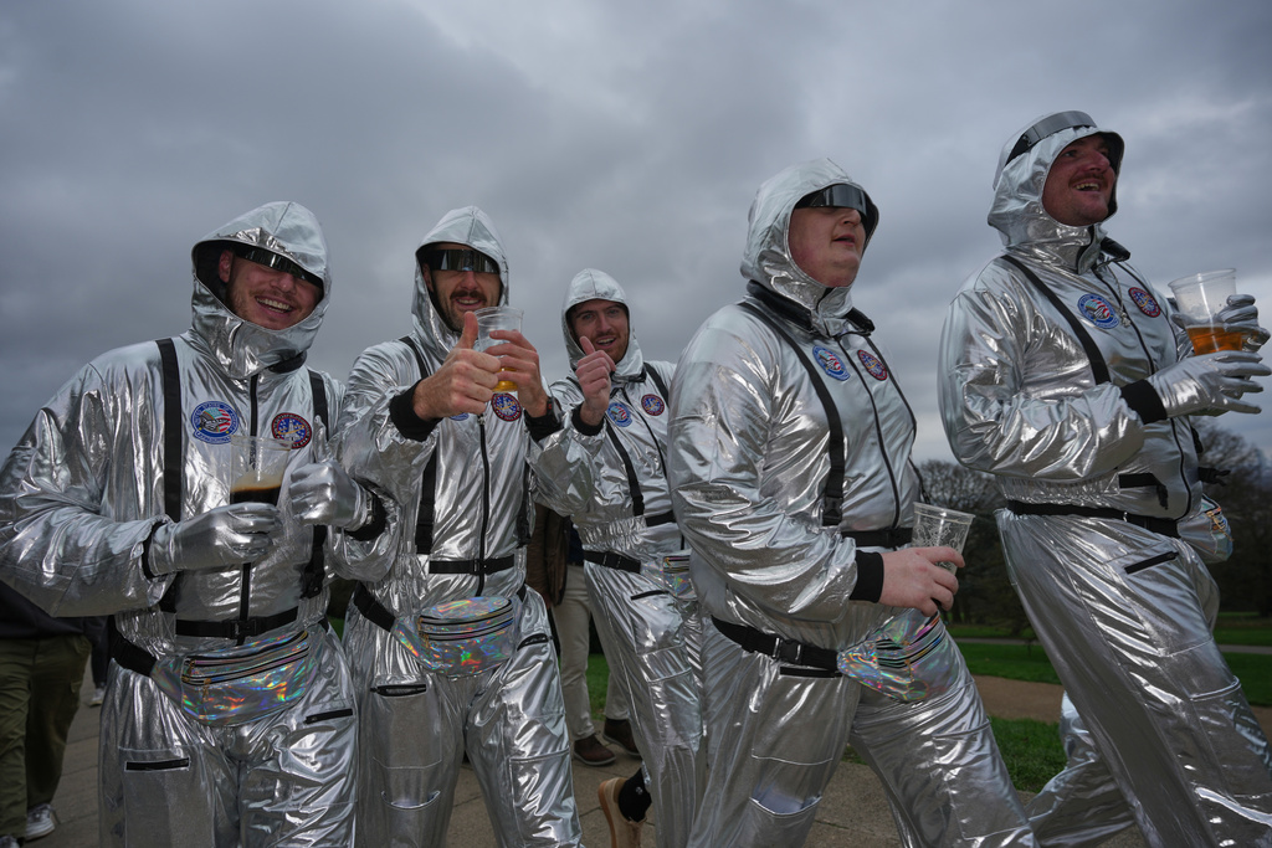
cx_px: 636
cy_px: 424
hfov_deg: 81.2
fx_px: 742
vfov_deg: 59.5
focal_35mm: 21
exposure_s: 1/400
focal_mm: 21
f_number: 4
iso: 100
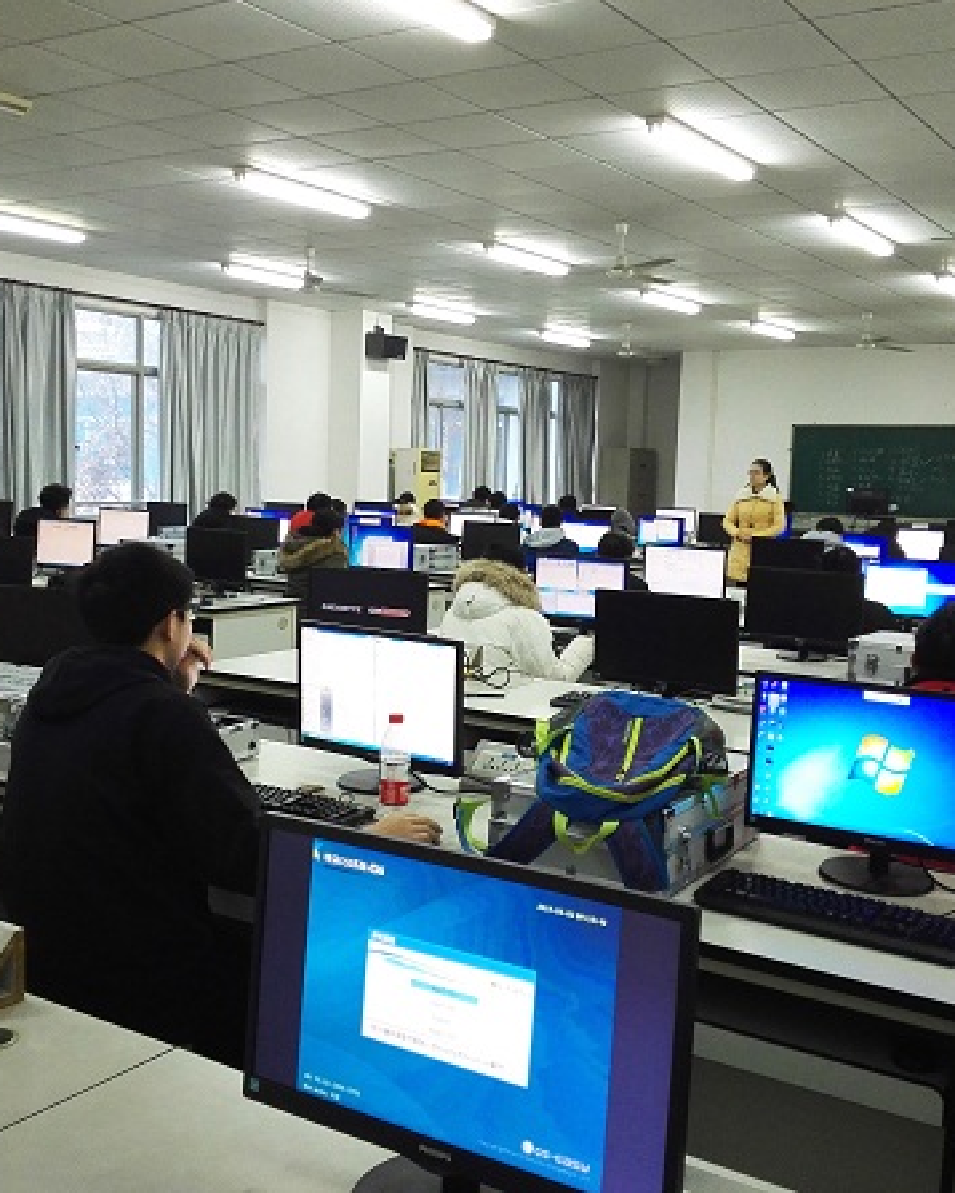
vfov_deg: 47.9
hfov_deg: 39.2
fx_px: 1342
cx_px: 461
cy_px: 598
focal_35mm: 38
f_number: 2
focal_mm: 3.8
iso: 250
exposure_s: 1/33.3
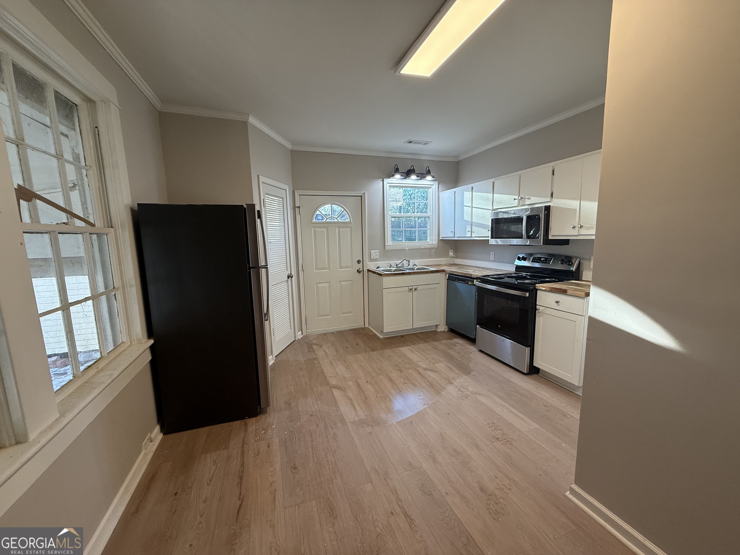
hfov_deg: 102.1
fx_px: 299
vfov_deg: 85.7
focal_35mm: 14
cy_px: 278
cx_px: 370
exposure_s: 1/120
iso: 160
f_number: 2.2
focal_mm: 2.22
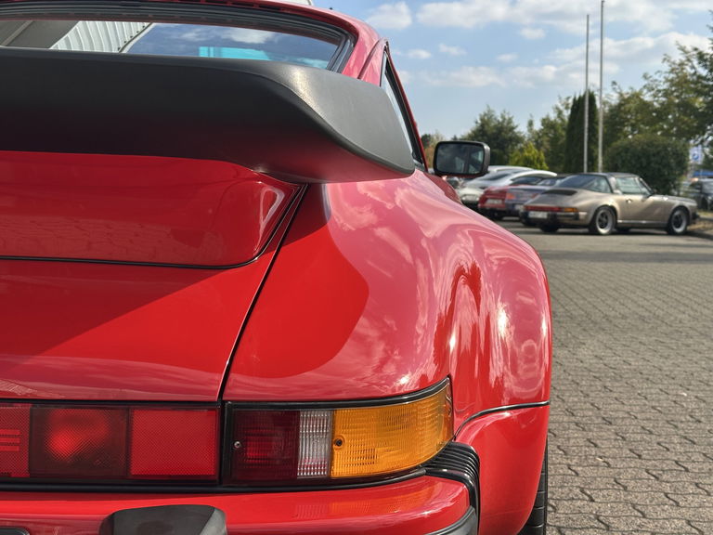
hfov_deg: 39.7
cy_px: 268
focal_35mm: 48
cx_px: 356
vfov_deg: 30.3
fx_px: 989
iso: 64
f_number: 1.78
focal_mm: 6.86
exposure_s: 1/2667
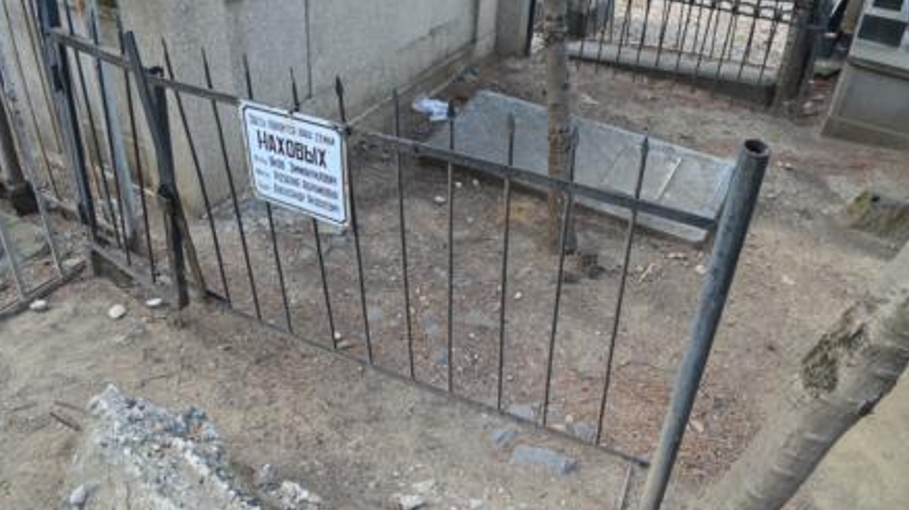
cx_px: 450
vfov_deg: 40.0
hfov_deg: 66.1
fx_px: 699
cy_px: 209
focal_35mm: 29
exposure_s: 1/30
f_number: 5.6
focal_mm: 18
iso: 800
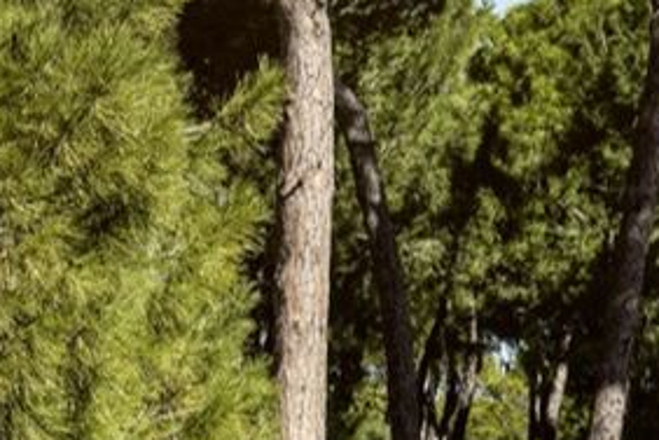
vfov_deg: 4.8
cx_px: 881
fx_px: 5235
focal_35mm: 286
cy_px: 243
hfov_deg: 7.1
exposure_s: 1/320
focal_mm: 42
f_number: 8
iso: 100
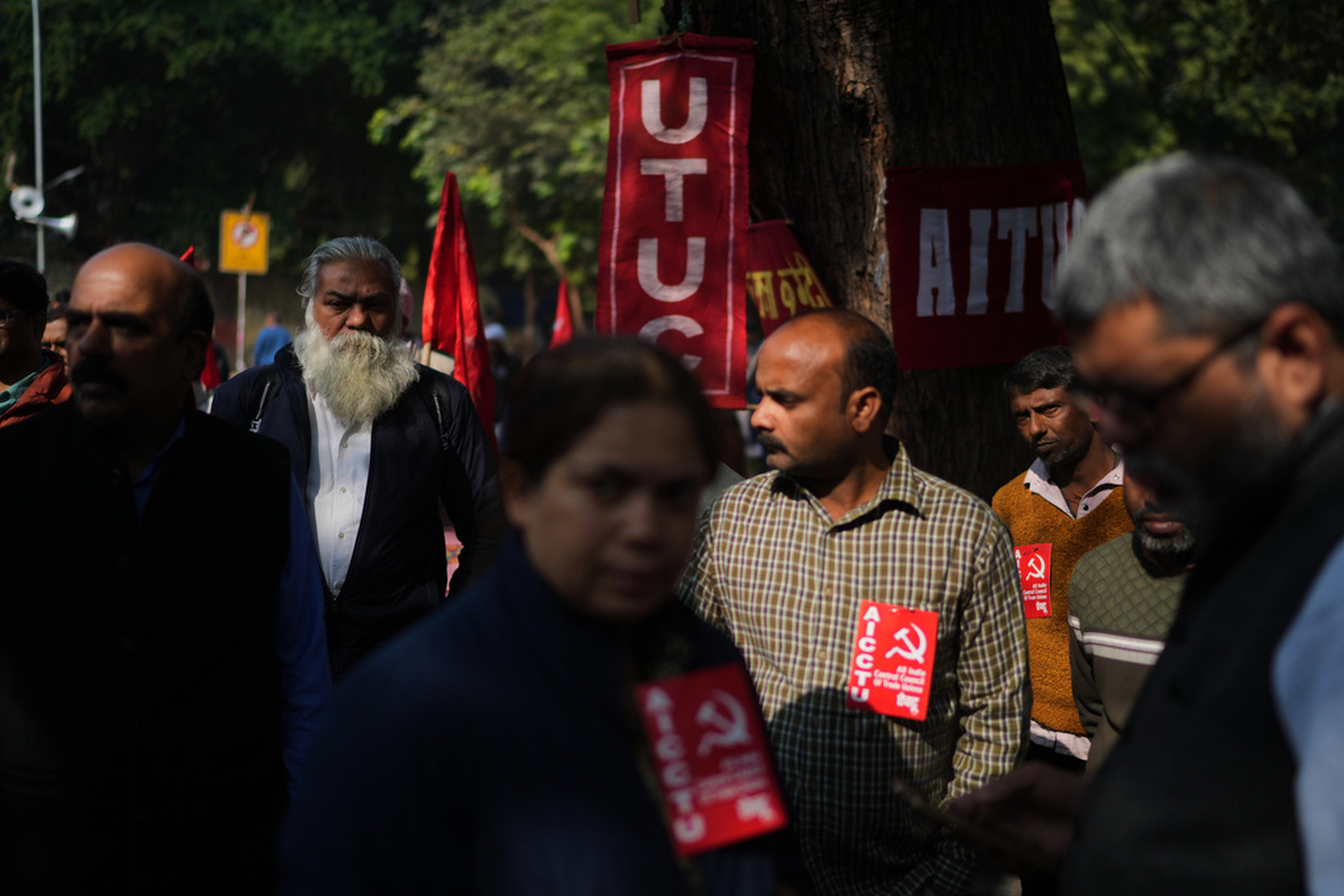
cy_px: 448
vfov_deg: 37.9
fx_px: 1307
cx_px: 672
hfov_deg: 54.4
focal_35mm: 35
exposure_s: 1/12800
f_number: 1.4
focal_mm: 35
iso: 250
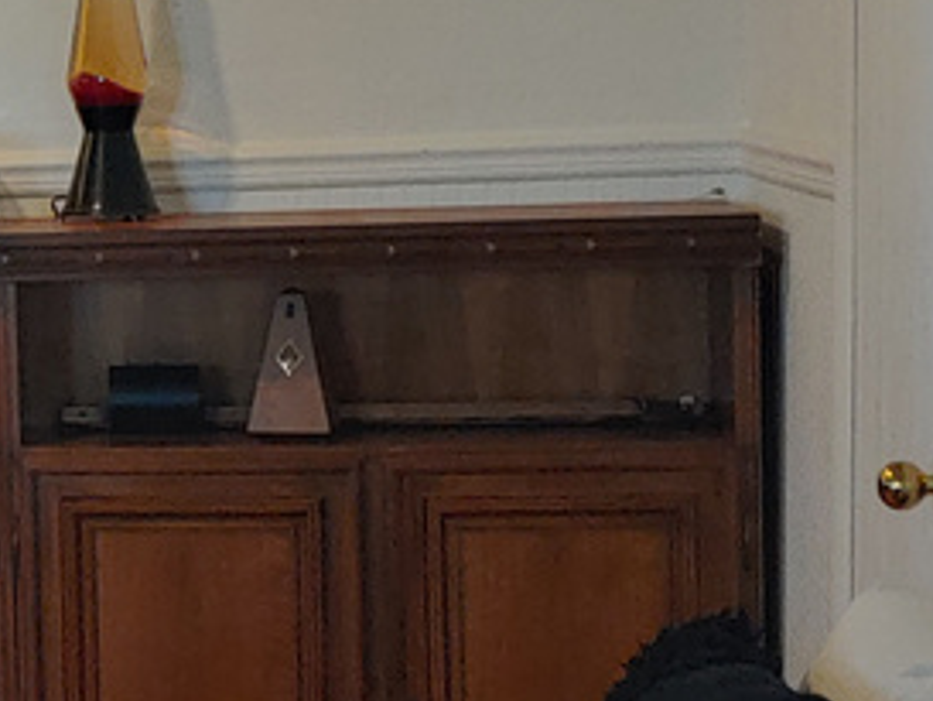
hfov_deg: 15.0
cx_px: -540
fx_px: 3236
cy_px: 332
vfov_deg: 12.4
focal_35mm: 120
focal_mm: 4.23
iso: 100
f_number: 1.5
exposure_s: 1/60
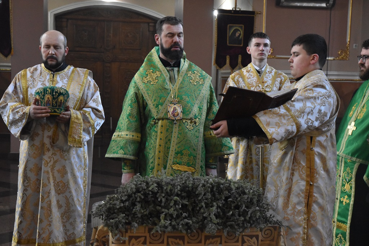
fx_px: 677
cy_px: 123
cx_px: 184
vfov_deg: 20.6
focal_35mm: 66
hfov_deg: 30.5
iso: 4500
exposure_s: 1/125
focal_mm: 44
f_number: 4.2
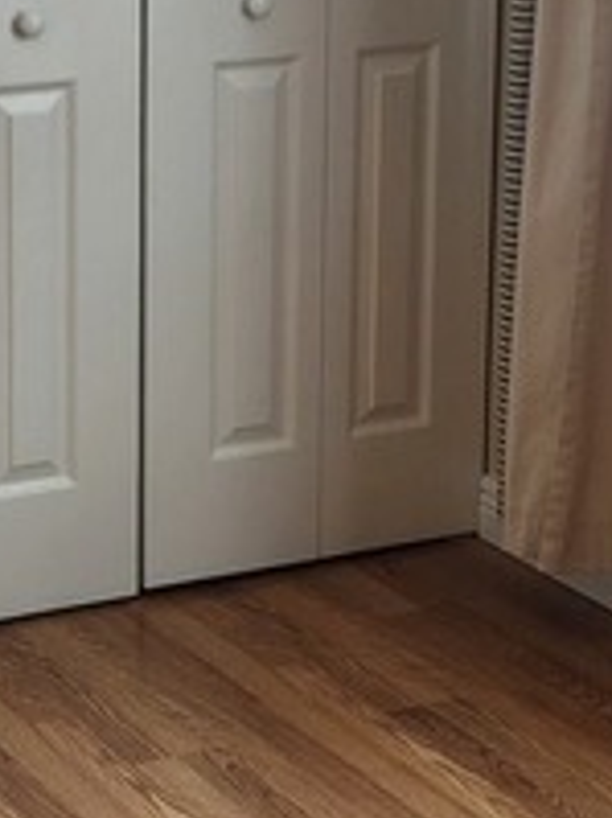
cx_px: 164
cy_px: 148
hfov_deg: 11.8
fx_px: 2950
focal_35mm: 125
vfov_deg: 15.7
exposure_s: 1/180
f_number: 1.8
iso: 80
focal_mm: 5.4
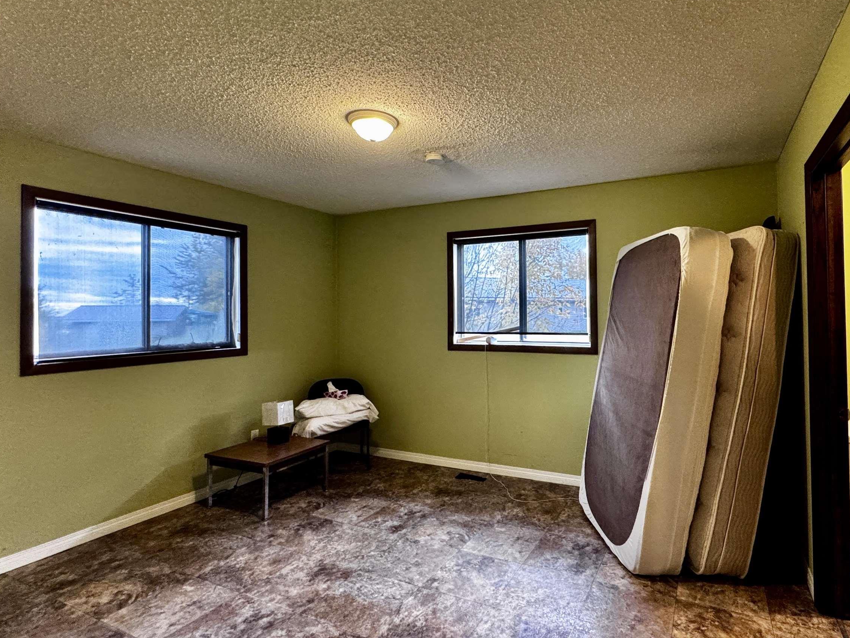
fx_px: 467
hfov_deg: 83.7
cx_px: 507
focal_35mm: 19
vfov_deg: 68.7
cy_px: 308
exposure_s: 1/60
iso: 640
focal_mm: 2.22
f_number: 2.2
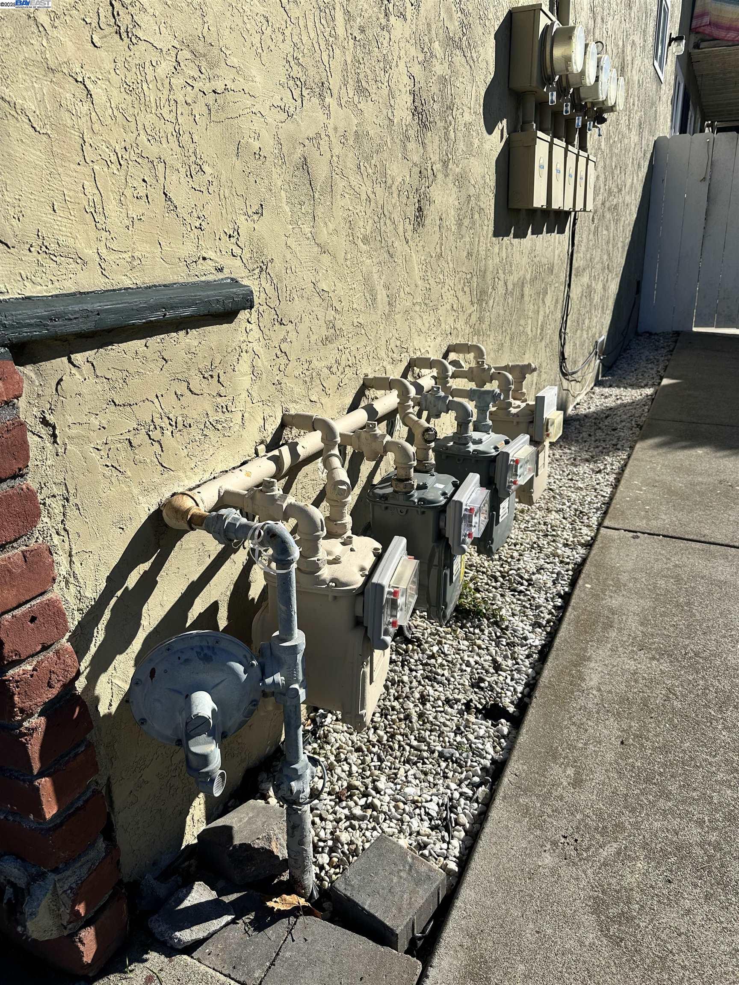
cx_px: 370
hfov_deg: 56.8
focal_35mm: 24
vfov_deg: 71.6
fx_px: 683
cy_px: 492
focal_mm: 6.86
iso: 80
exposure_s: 1/5525
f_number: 1.78
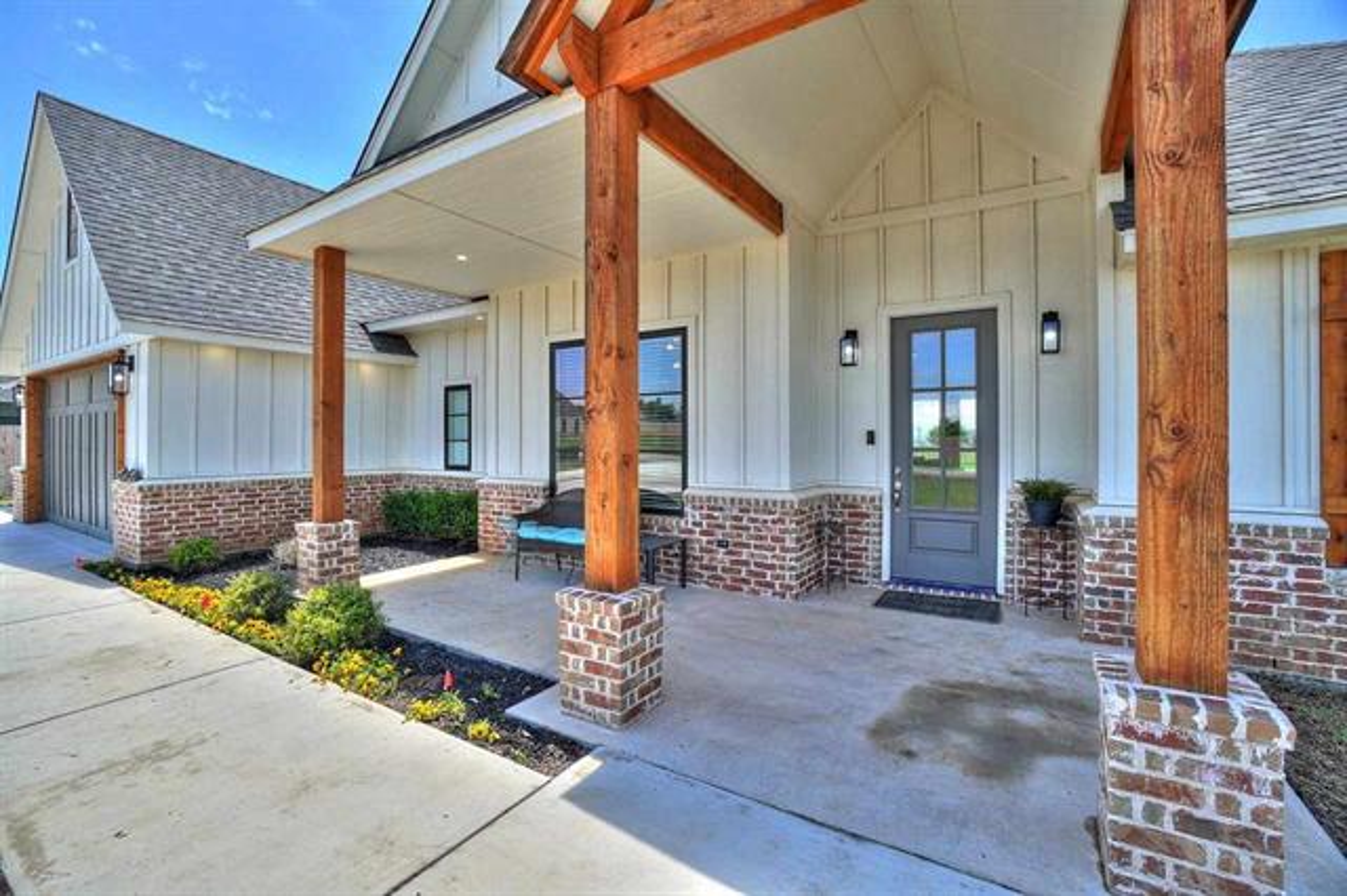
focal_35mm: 15
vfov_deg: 77.3
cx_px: 674
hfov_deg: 100.4
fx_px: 561
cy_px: 448
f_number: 8
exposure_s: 1/1000
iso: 200
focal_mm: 10
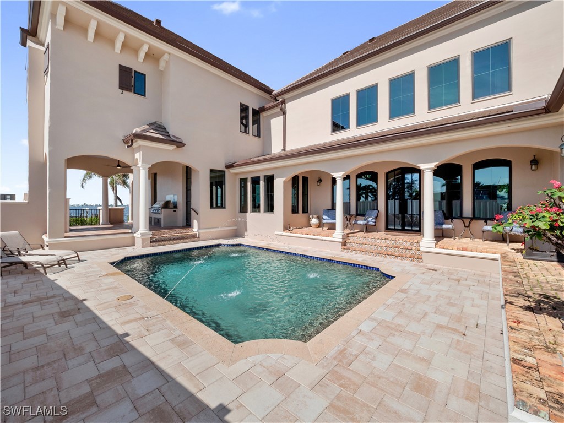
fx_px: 228
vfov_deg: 85.7
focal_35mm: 14
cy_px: 212
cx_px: 282
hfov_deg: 102.1
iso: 200
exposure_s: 1/1000
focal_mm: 7
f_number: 7.1
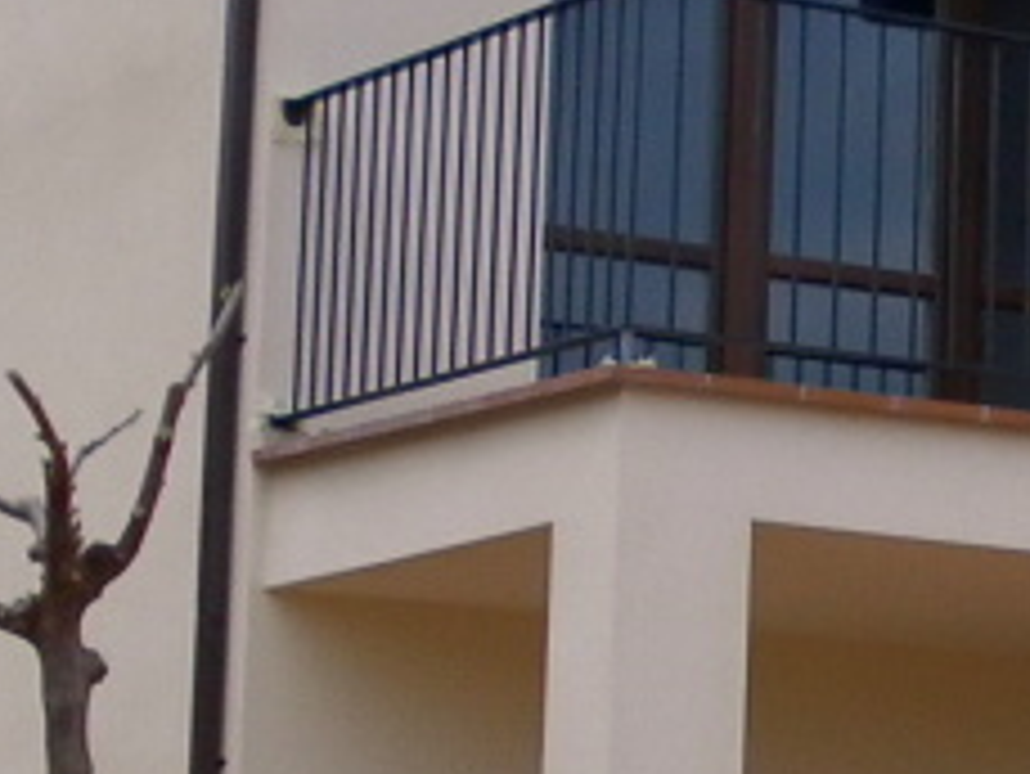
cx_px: 2024
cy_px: 450
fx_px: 5150
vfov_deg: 8.6
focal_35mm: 173
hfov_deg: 10.5
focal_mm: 5.8
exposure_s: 1/125
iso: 80
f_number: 8.8
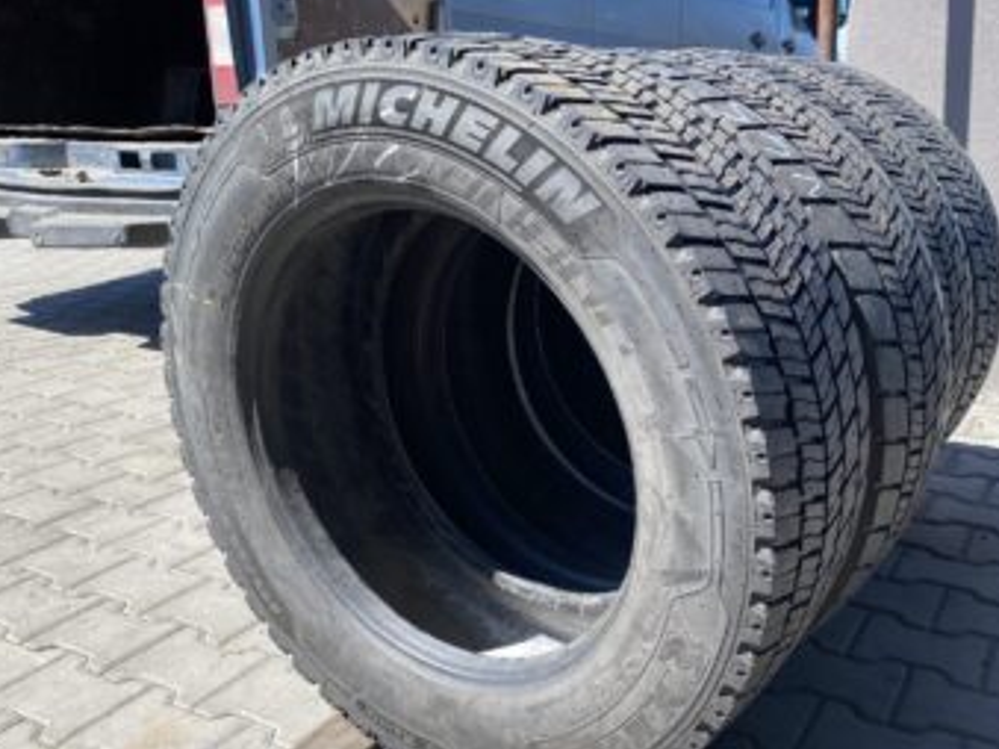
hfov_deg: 54.8
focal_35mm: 33
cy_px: 426
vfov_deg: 42.8
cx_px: 616
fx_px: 952
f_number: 1.8
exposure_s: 1/998
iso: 32
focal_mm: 4.25
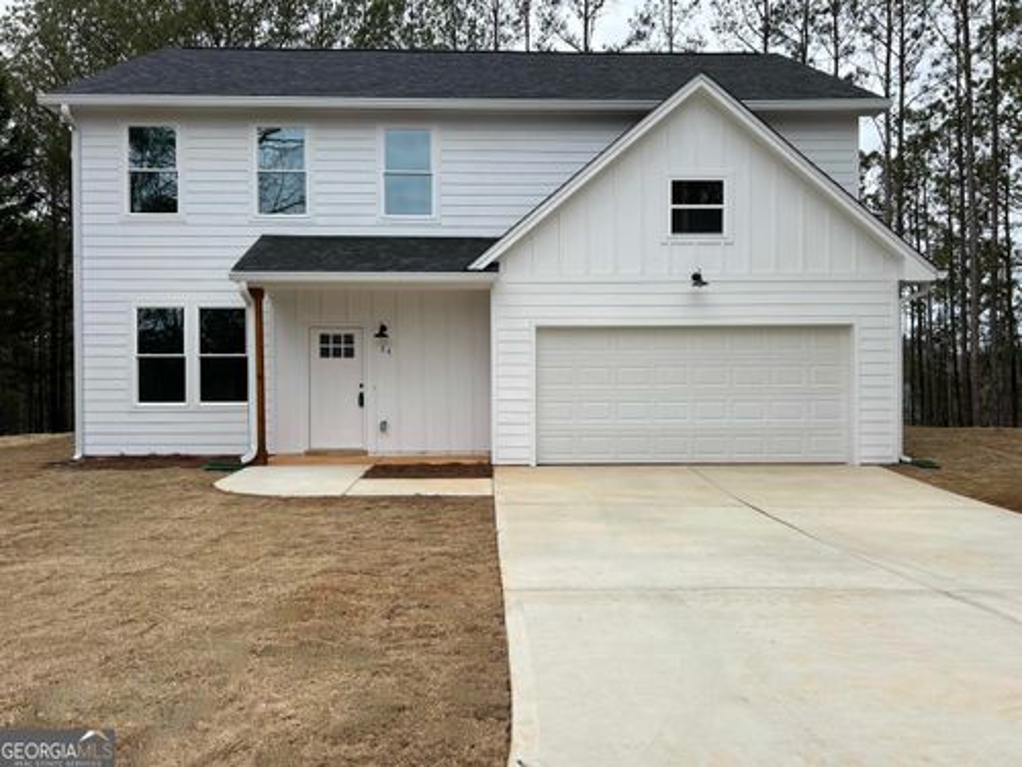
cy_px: 384
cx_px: 511
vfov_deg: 53.1
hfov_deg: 67.3
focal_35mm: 26
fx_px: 768
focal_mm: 5.7
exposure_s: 1/2165
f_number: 1.5
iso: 50
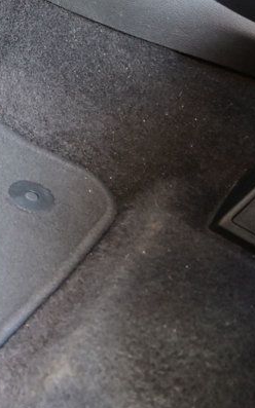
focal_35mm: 63
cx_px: -145
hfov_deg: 18.0
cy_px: 103
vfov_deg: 31.9
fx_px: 701
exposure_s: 1/25
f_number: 3.5
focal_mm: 16
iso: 800
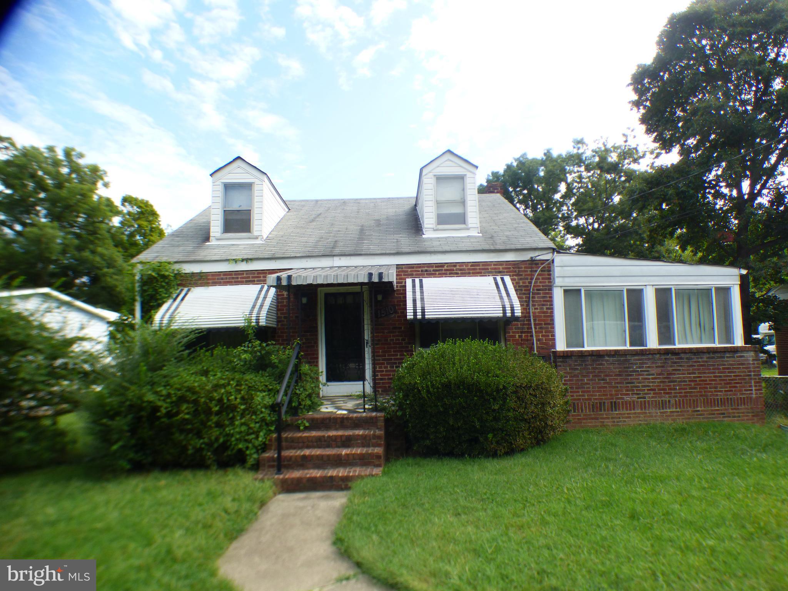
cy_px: 296
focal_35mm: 20
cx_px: 394
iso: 100
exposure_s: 1/500
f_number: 2.8
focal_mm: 3.58
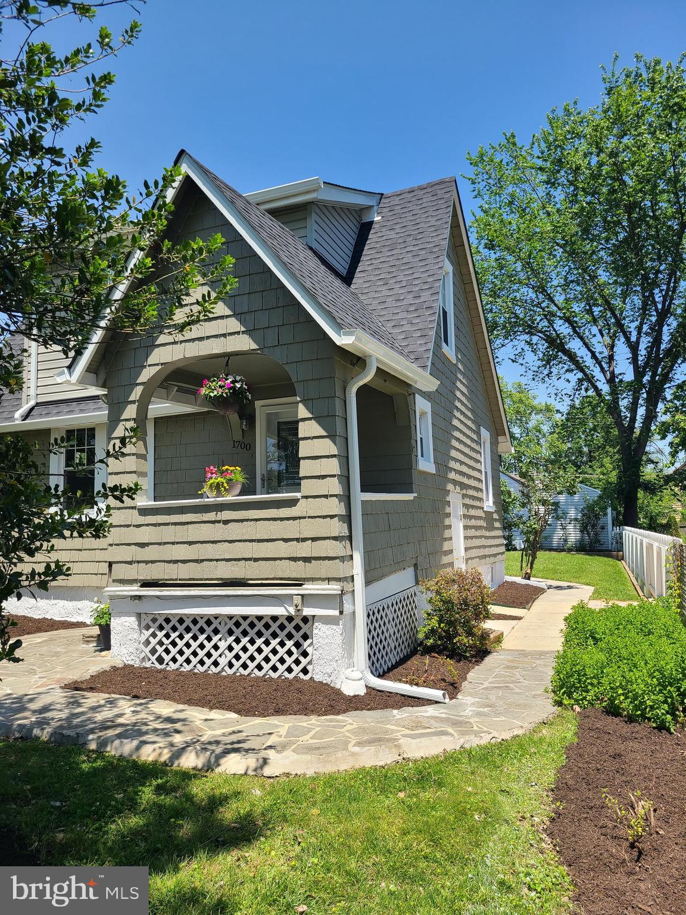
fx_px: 687
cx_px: 343
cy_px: 458
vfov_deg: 67.3
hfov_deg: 53.1
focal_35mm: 26
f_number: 1.8
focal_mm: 5.4
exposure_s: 1/1468
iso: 40
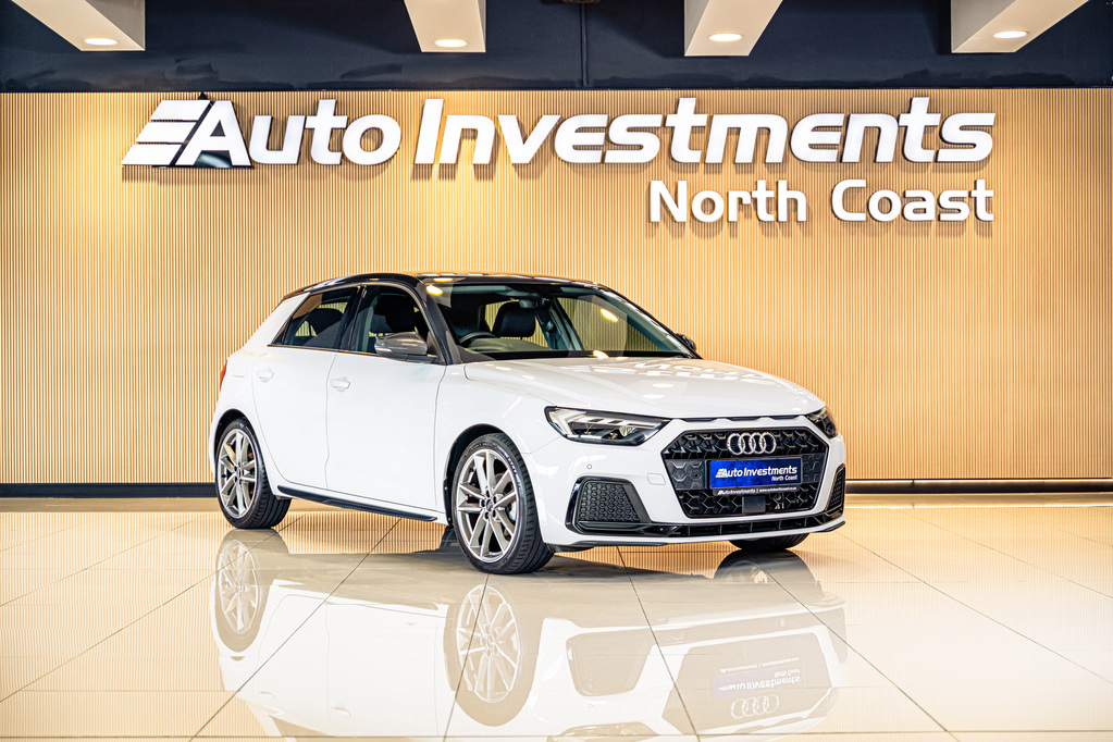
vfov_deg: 24.6
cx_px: 556
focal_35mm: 55
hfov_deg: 36.2
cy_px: 371
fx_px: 1700
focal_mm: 55
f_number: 2.8
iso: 640
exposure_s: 1/200
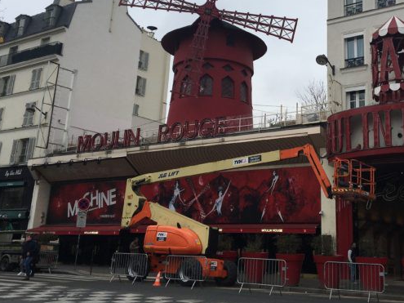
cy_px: 86
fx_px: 525
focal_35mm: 45
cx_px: 263
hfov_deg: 41.6
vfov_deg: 31.7
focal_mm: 4.15
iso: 25
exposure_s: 1/651
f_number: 2.2
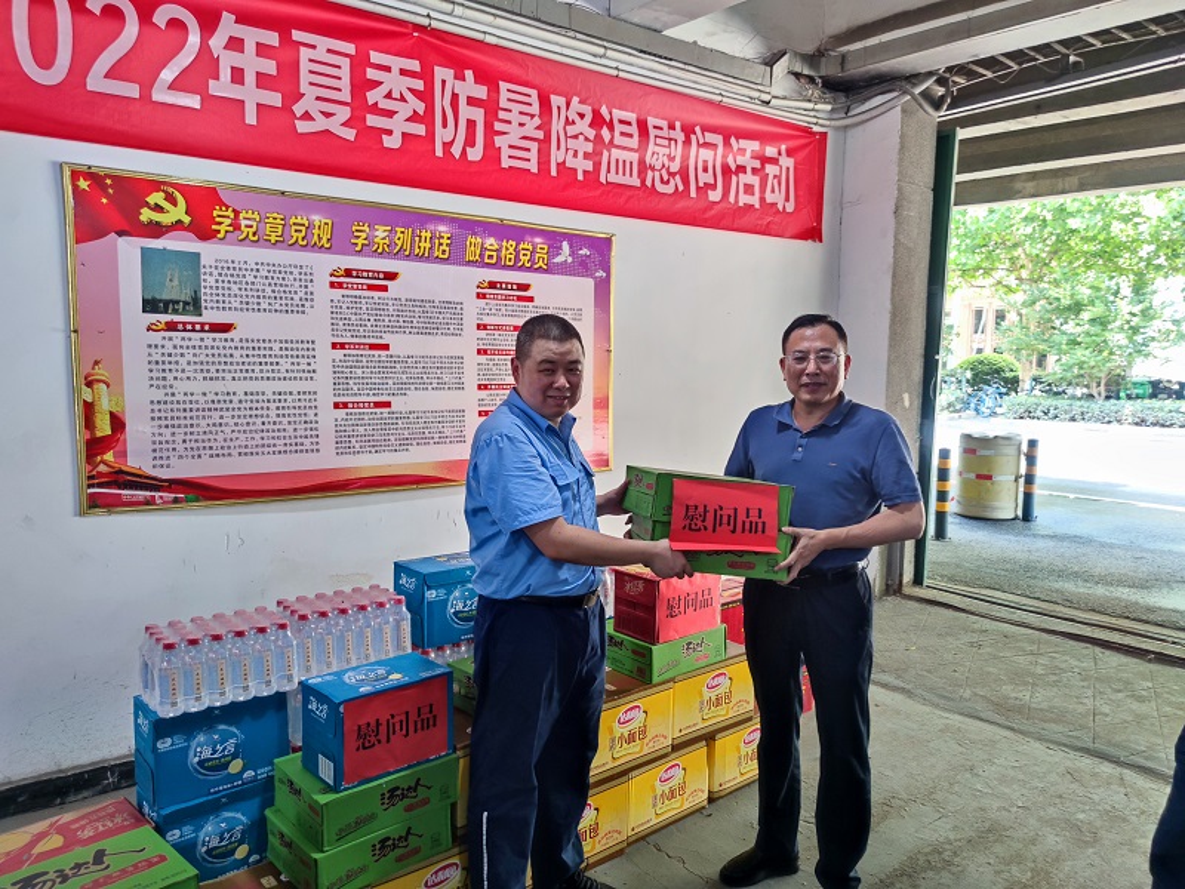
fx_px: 822
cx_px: 592
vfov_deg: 56.8
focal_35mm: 24
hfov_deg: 71.6
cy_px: 444
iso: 400
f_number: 1.69
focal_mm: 6.72
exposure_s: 1/67
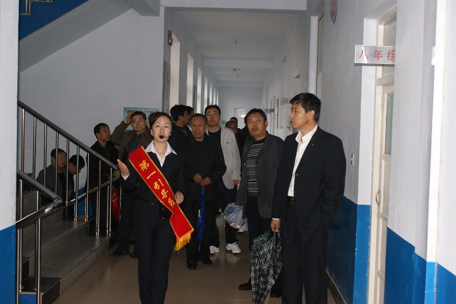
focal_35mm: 45
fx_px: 570
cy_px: 152
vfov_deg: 29.8
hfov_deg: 43.6
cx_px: 228
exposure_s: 1/60
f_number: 5
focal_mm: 30
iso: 400
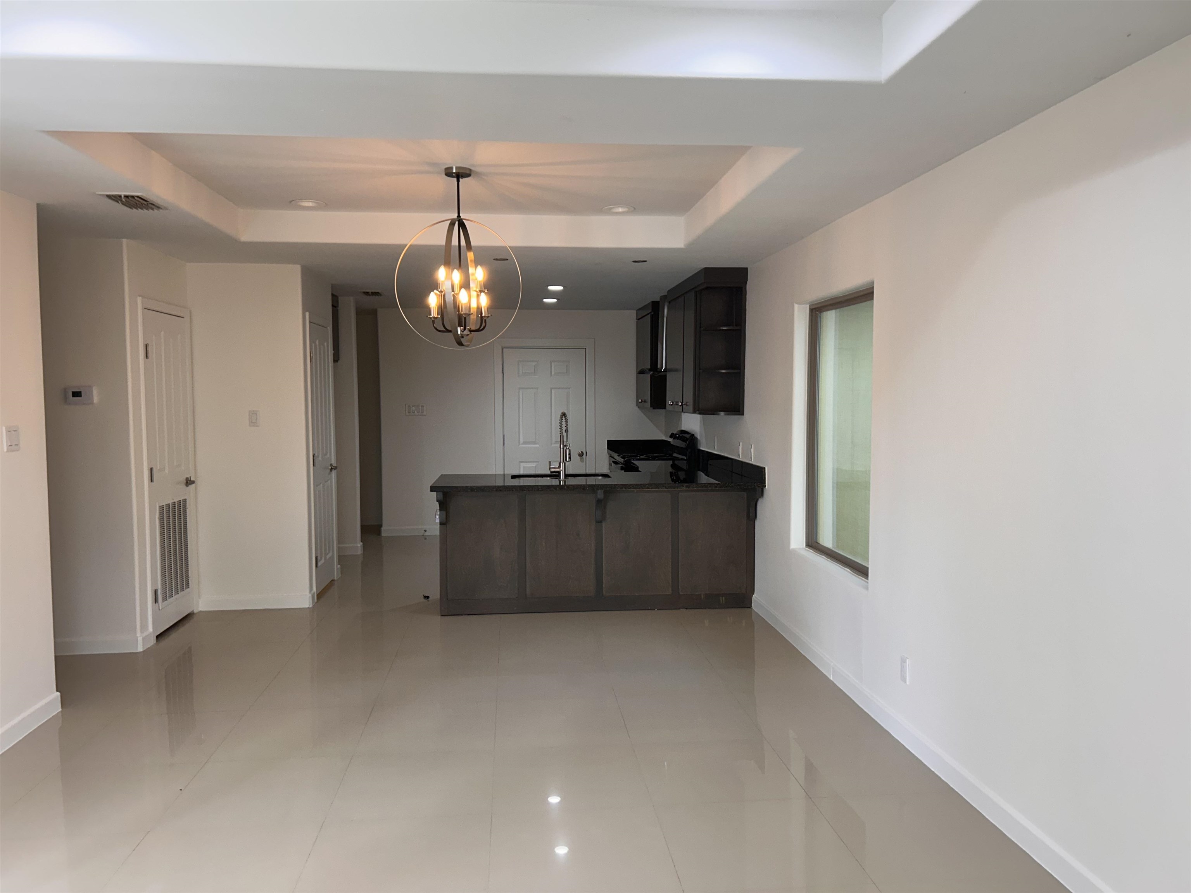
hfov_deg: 67.3
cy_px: 446
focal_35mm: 26
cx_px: 596
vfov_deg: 53.1
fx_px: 895
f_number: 1.5
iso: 100
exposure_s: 1/120
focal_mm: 5.7
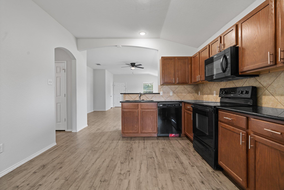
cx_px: 142
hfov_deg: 96.7
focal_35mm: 16
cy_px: 95
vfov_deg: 73.8
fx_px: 126
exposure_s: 1/15
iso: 2000
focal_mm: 16
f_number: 8
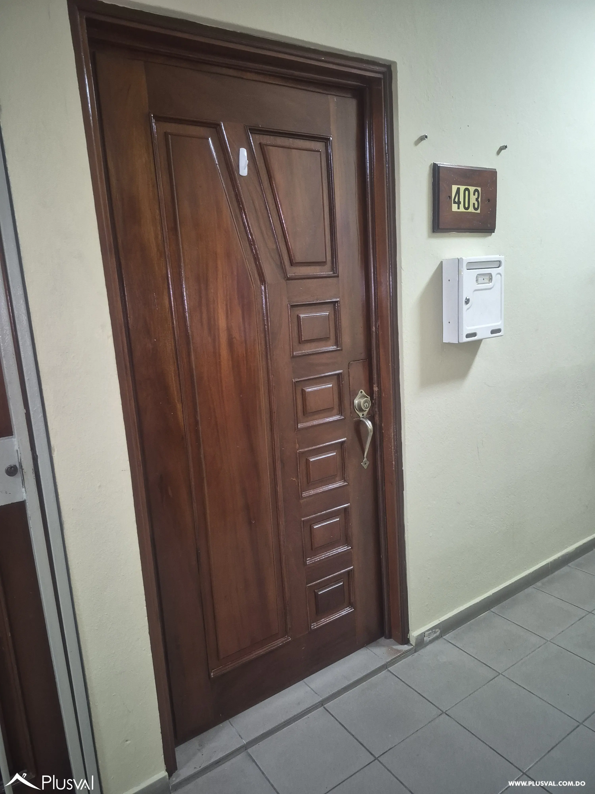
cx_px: 298
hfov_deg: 58.9
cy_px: 397
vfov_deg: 73.9
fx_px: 527
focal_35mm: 23
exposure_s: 1/8
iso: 500
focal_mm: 5.4
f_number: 1.8
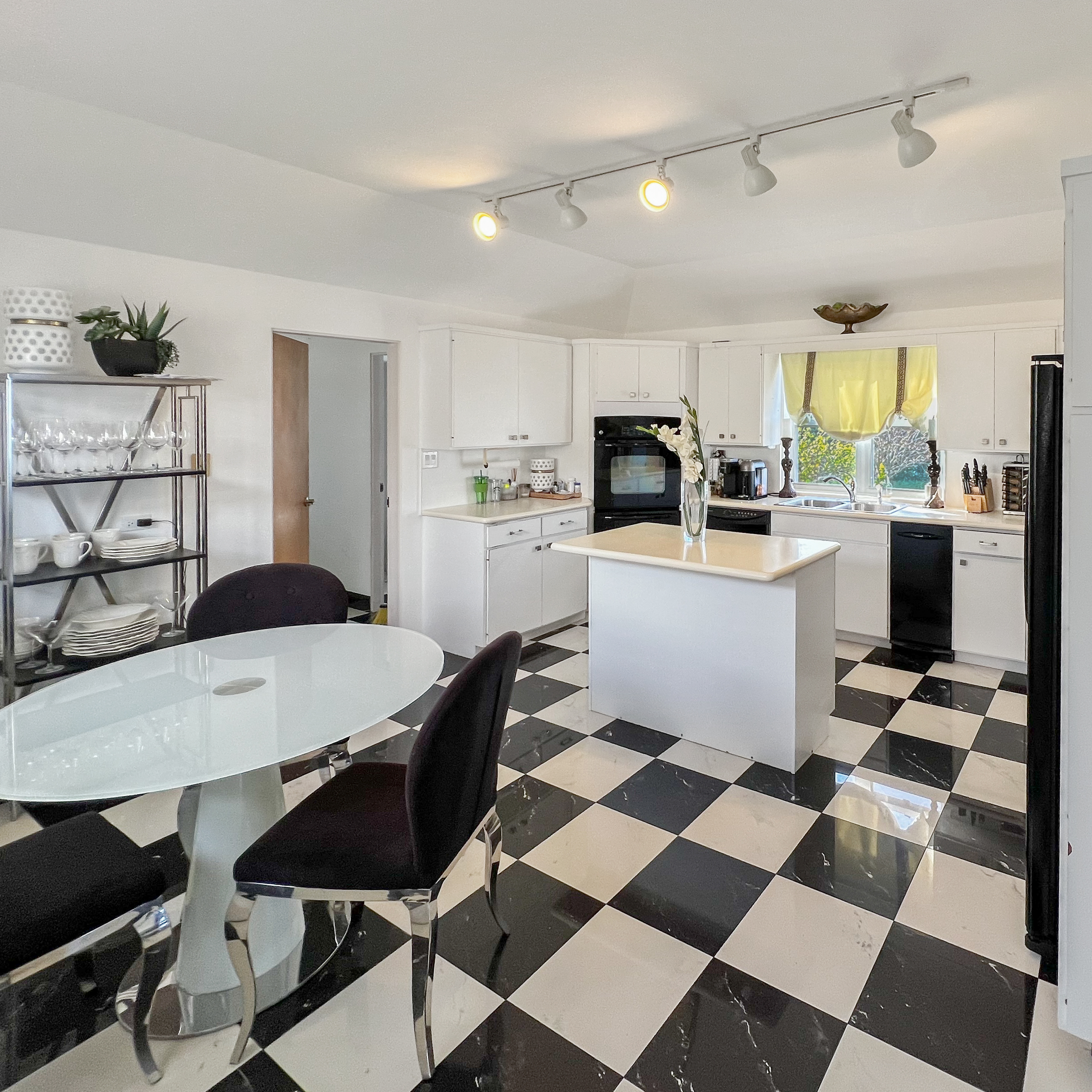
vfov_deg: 87.4
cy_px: 566
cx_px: 724
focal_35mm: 16
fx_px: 571
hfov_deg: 84.5
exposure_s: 1/120
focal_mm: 1.57
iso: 64
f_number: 1.8
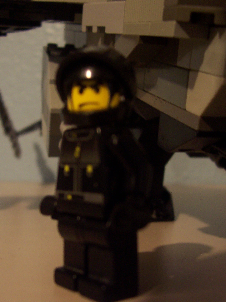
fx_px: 418
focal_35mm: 48
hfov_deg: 30.2
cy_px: 164
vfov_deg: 39.6
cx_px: 99
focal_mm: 5.6
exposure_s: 1/8
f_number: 2.8
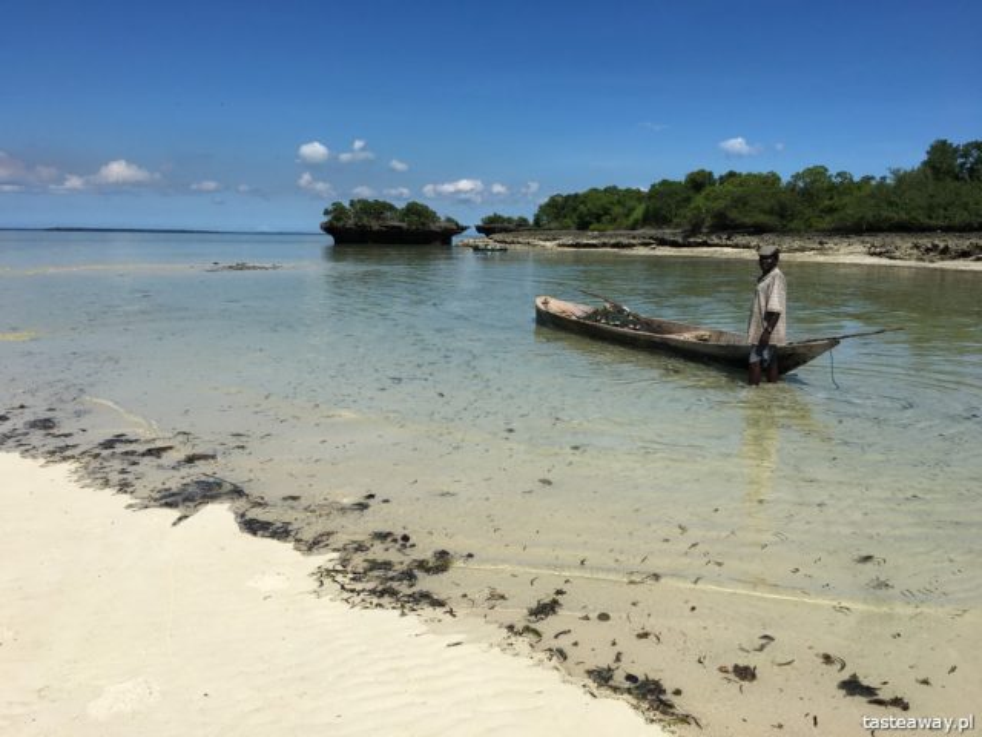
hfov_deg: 61.7
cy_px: 368
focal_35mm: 29
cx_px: 491
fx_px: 823
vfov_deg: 48.2
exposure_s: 1/3846
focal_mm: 4.15
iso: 25
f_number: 2.2
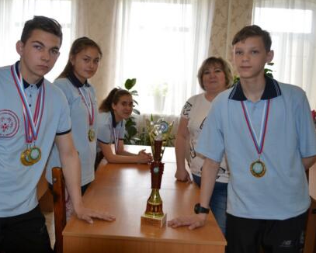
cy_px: 126
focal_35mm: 38
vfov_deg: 39.2
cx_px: 123
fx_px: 356
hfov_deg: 47.6
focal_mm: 22
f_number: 4
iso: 250
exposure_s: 1/125
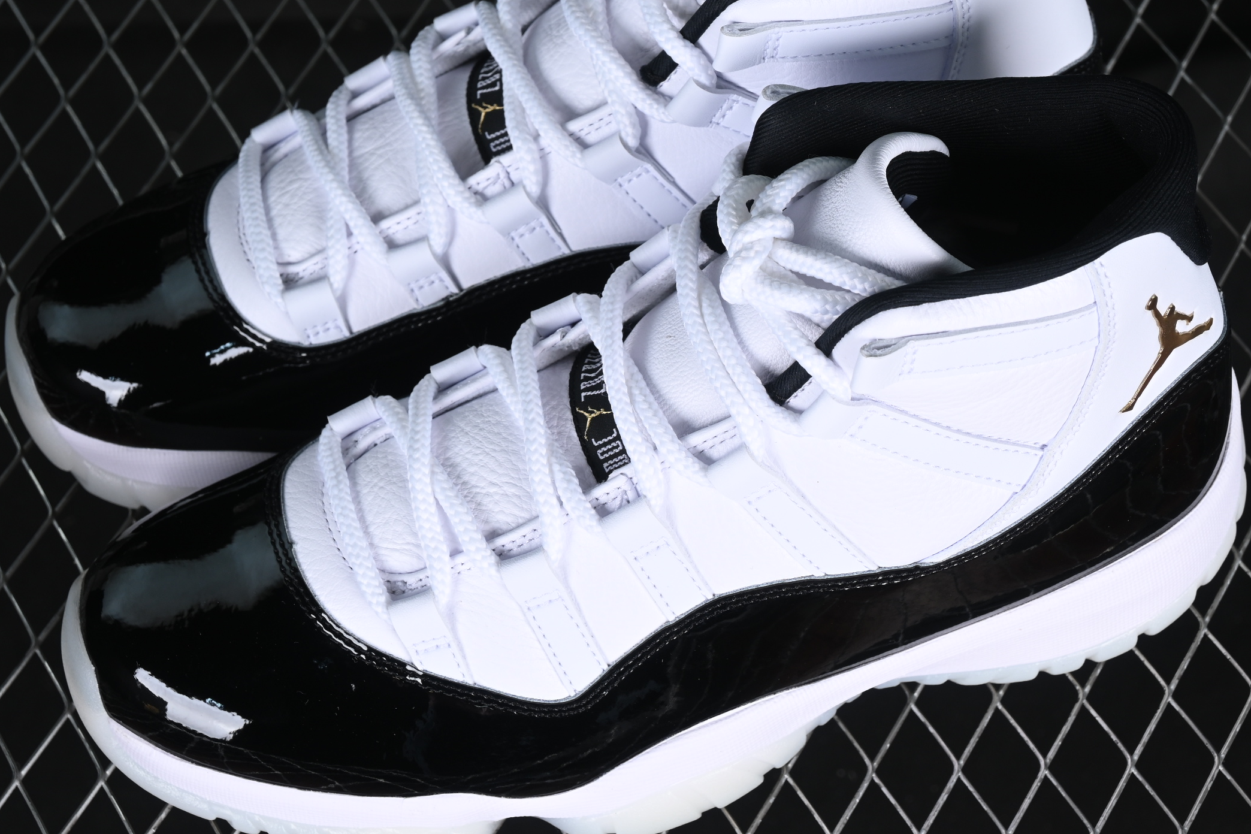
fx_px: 3475
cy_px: 337
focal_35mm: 100
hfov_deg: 20.4
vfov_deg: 13.7
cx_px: 616
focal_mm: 50
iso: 160
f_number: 7.1
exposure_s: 1/80
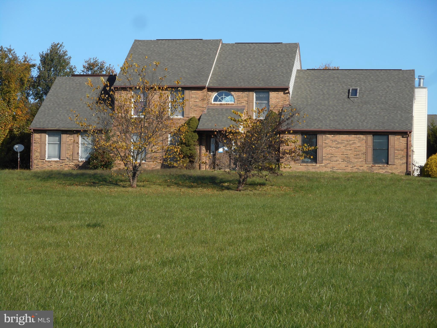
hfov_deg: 19.3
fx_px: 1288
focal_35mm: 102
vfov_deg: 14.5
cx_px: 218
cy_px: 164
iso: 80
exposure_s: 1/320
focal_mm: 18.2
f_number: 5.8
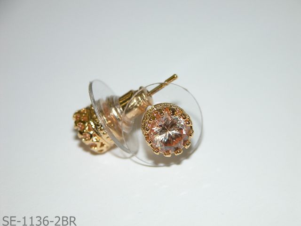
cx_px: 150
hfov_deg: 11.2
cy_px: 113
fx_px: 1530
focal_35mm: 176
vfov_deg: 8.4
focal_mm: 44.7
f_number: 4
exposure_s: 1/125
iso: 100
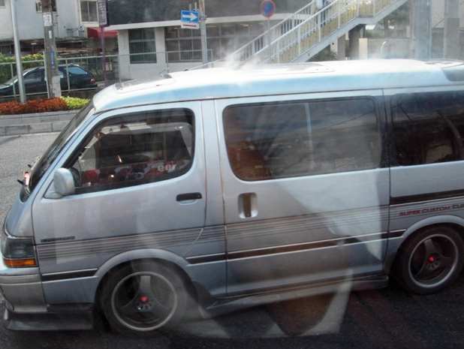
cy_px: 174
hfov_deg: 47.8
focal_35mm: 39
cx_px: 232
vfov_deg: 36.9
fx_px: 523
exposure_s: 1/543
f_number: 4.8
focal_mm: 8
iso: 100
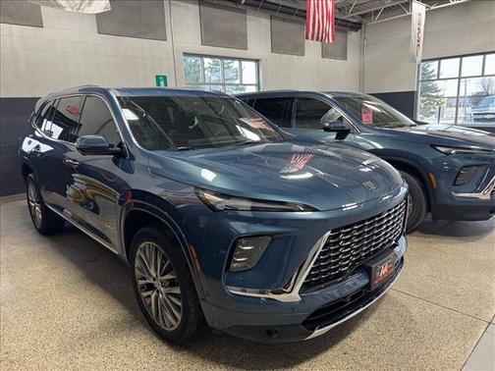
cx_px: 248
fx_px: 343
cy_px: 186
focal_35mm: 24
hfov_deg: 71.6
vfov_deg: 56.8
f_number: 1.78
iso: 250
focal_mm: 6.76
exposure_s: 1/60
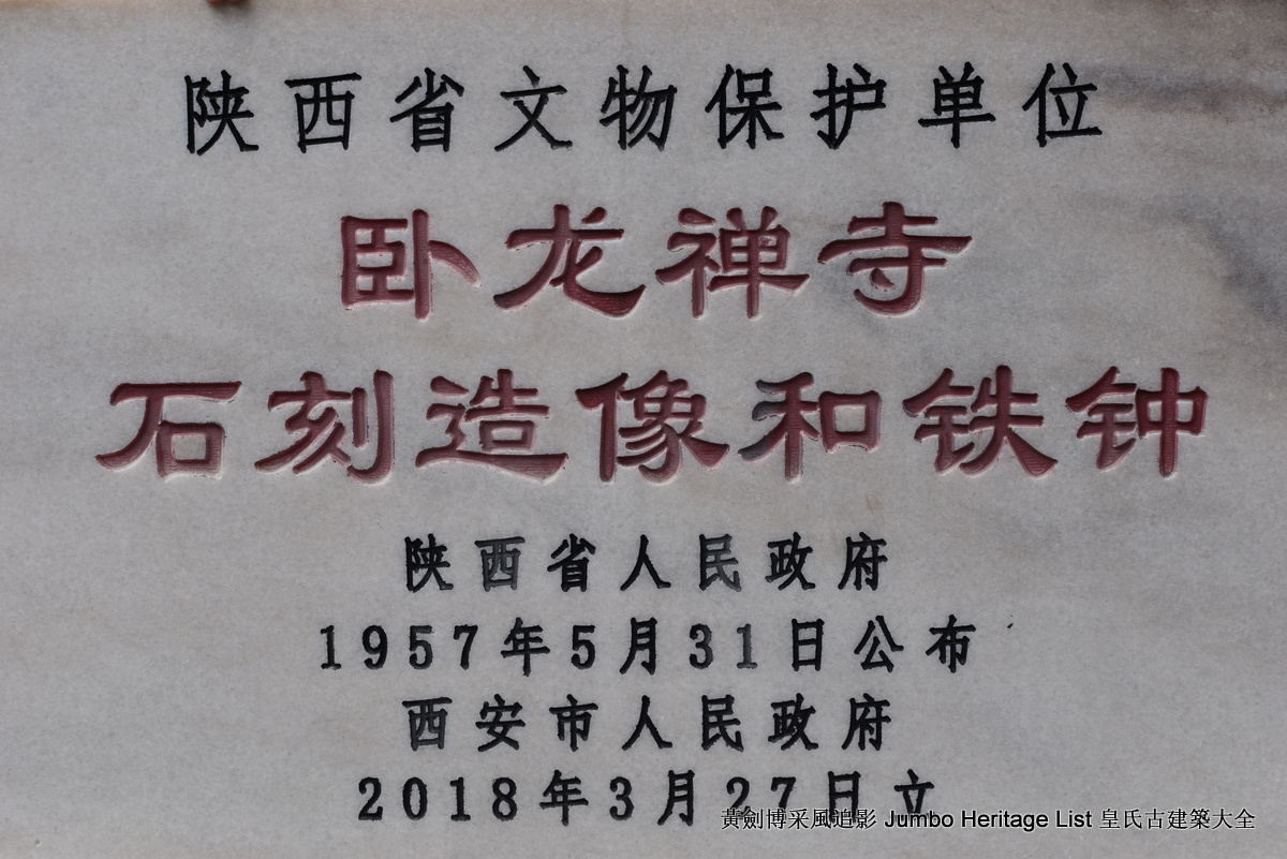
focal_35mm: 105
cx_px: 644
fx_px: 3755
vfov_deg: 13.1
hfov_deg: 19.4
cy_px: 430
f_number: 8
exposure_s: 1/250
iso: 110
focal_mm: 70
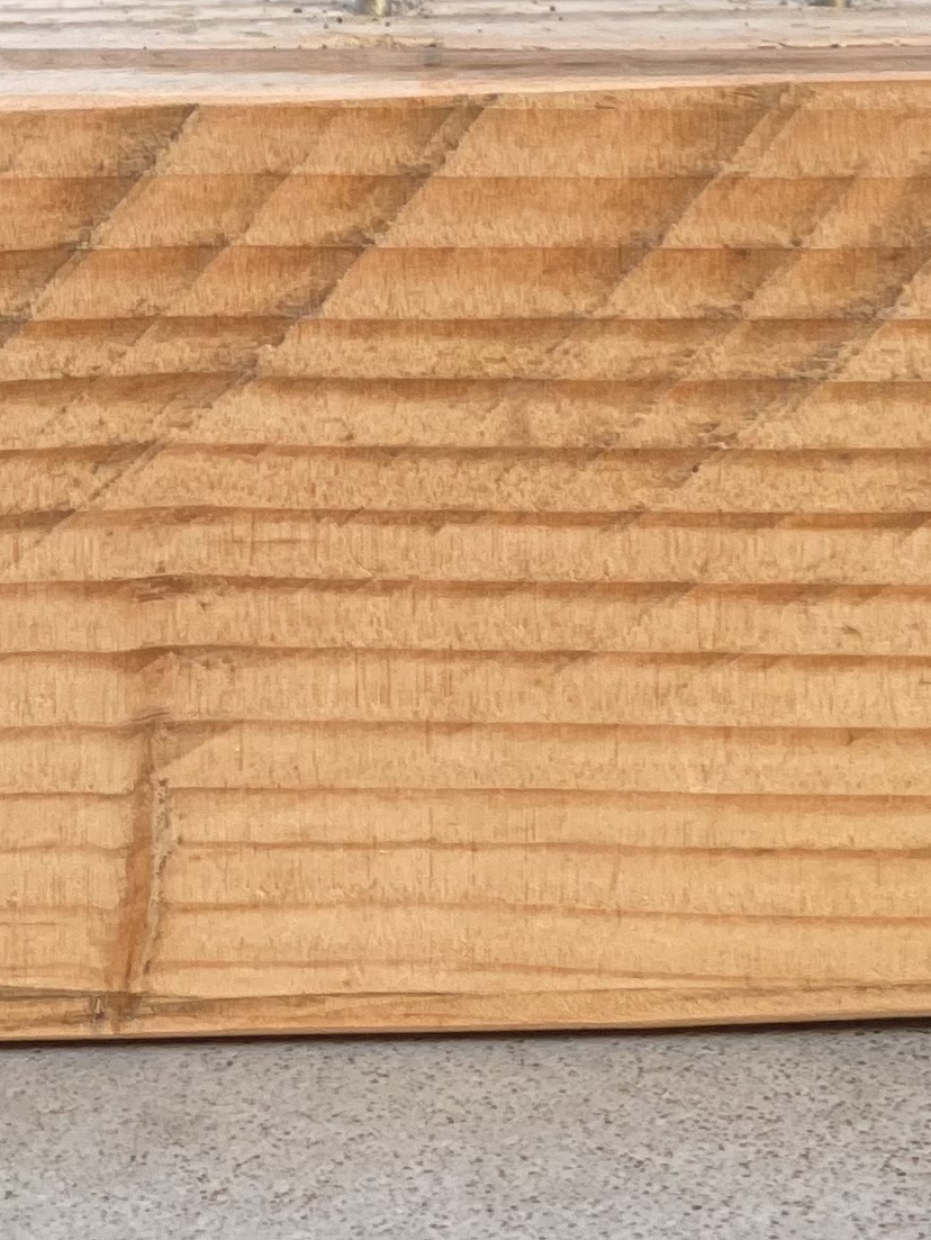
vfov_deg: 9.8
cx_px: 640
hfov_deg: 7.8
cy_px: -1024
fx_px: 6809
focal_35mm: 190
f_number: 2
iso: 40
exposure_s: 1/122
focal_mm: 6
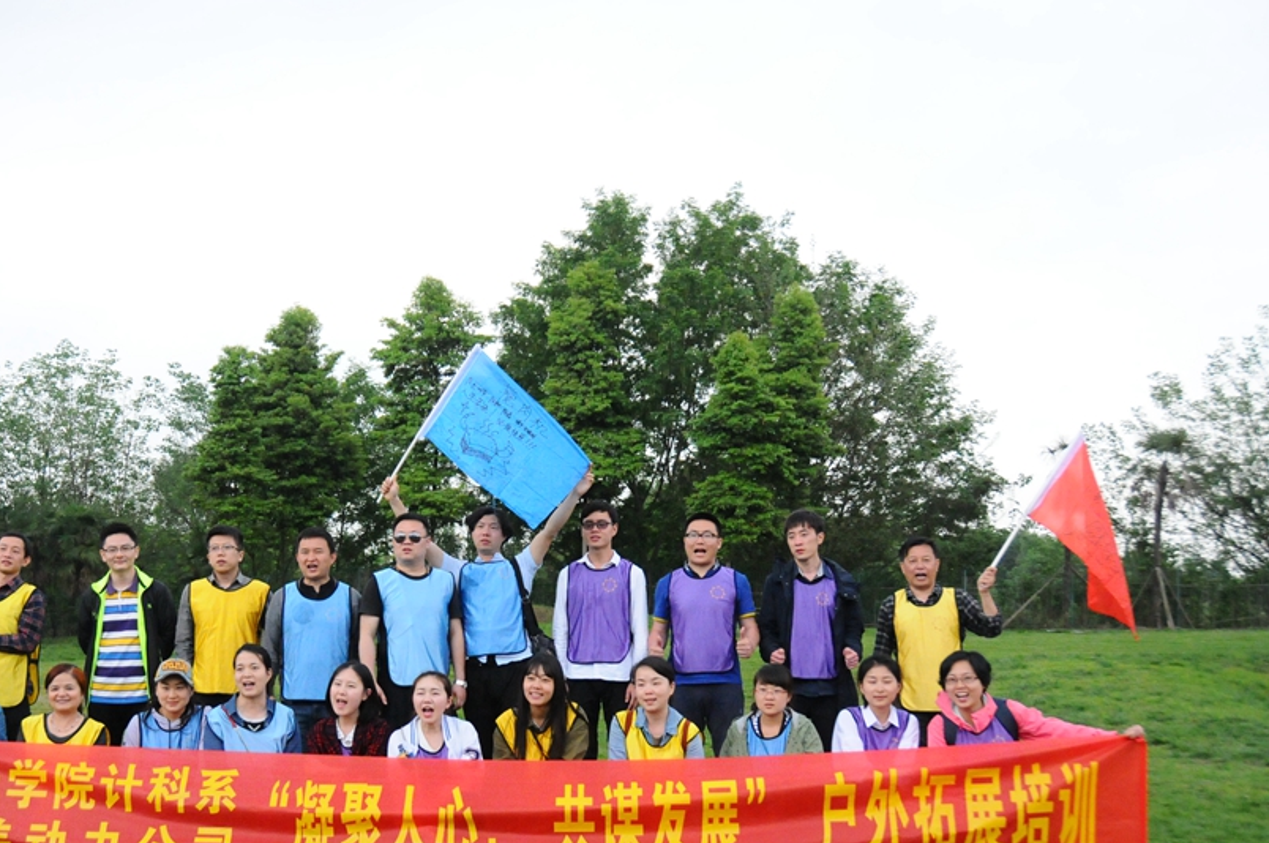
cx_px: 453
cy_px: 557
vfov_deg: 30.2
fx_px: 1549
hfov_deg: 44.1
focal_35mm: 44
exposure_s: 1/2500
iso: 2500
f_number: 3.8
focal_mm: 22
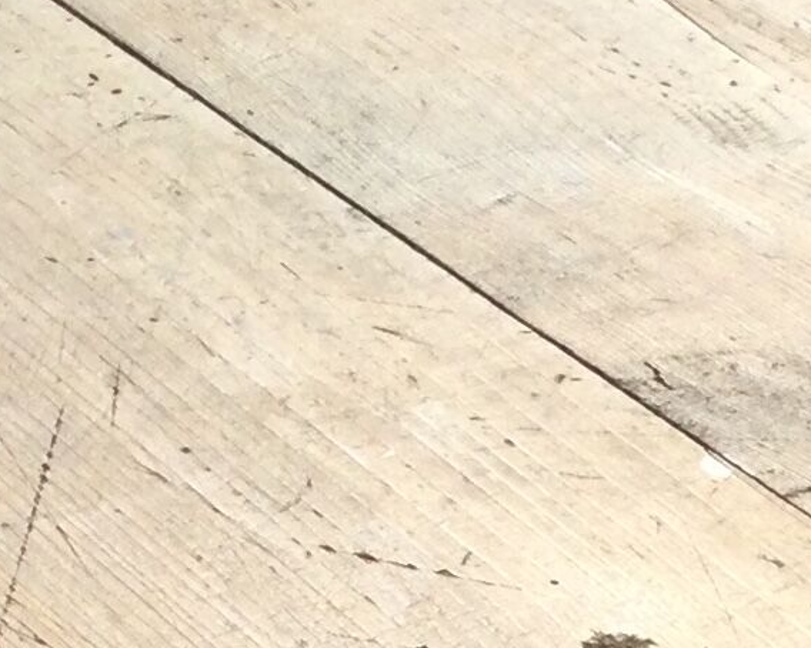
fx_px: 4175
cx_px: 1125
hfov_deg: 10.8
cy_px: 1276
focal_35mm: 174
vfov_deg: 8.4
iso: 25
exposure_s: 1/3401
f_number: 2.4
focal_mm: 3.3
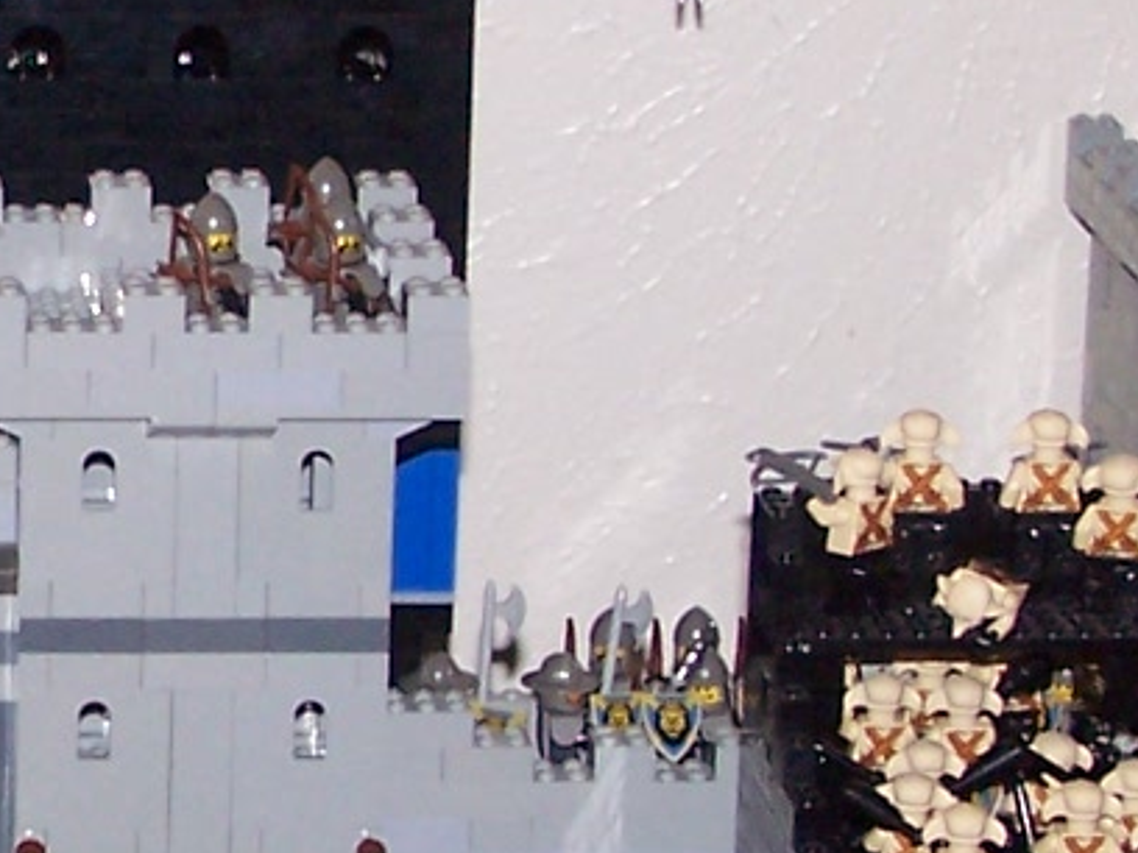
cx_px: -243
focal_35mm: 195
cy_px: 315
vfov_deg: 7.6
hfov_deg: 10.0
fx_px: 6411
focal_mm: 8
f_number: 3.2
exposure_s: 1/60
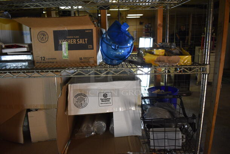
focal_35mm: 27
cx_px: 115
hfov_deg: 67.3
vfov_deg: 48.0
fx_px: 173
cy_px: 77
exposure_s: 1/125
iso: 1600
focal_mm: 18
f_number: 3.5
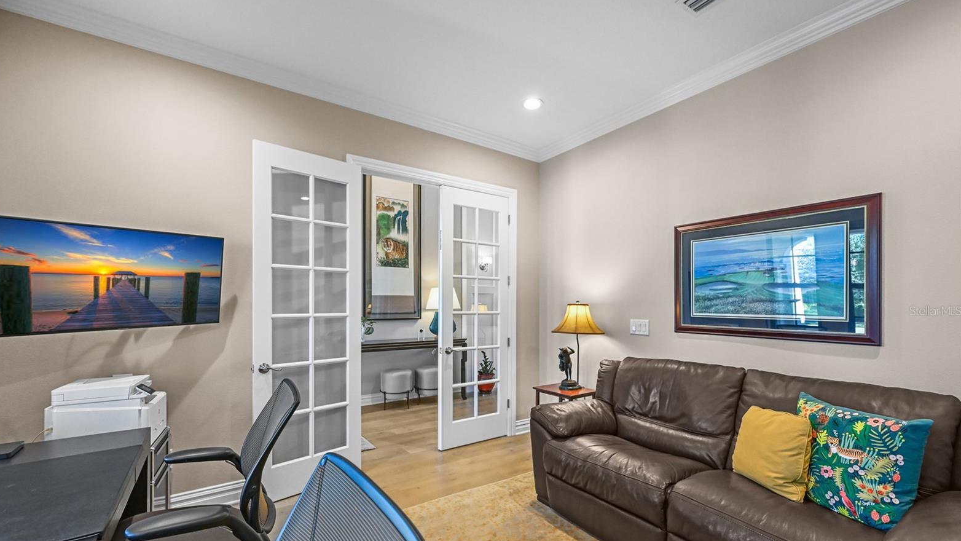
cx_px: 473
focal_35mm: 15
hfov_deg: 103.0
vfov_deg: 70.1
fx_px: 382
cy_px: 310
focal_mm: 14
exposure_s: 1/20
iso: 3200
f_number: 8
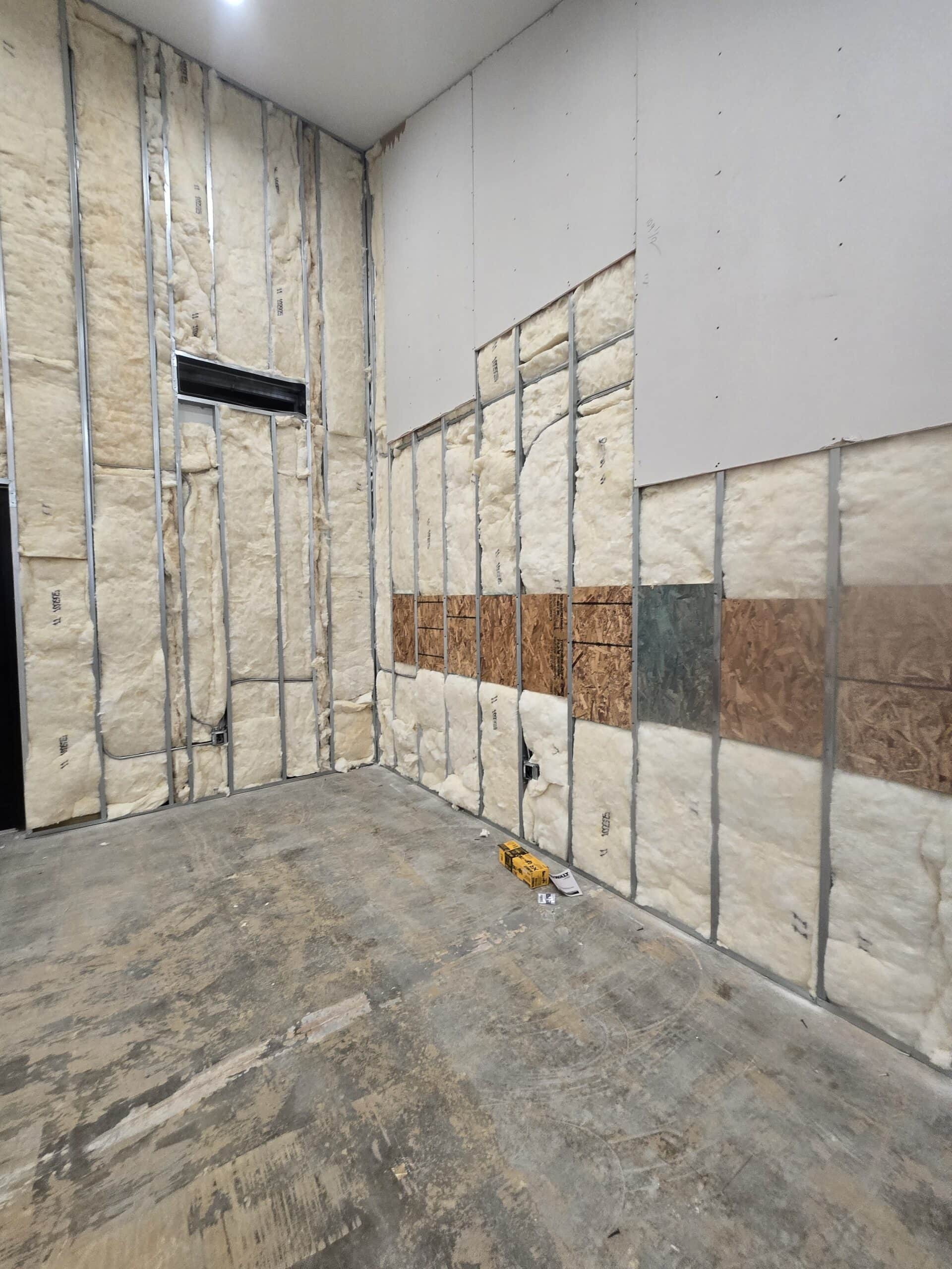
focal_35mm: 13
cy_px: 634
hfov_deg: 89.9
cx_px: 476
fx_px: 477
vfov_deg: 106.2
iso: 250
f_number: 2.2
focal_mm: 2.2
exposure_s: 1/60
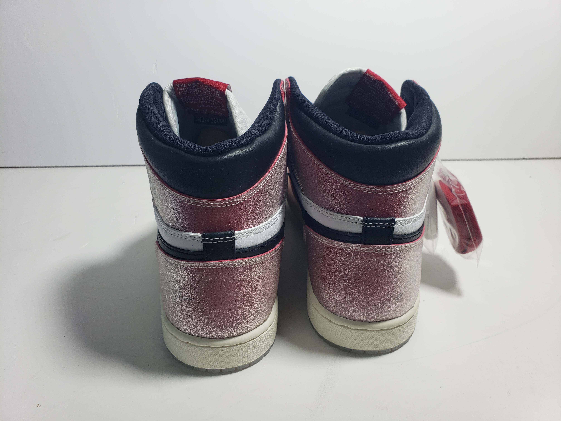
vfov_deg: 53.1
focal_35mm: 26
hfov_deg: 67.3
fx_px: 421
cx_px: 280
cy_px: 210
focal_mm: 4.3
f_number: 2.4
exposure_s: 1/174
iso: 50
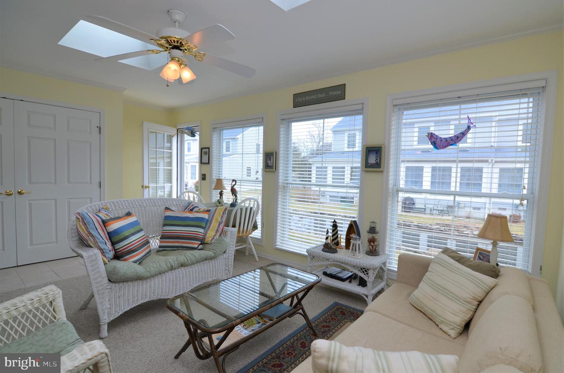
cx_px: 282
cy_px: 186
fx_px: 258
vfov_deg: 71.8
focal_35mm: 16
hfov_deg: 95.1
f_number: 5.6
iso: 200
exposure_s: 1/125
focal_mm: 11
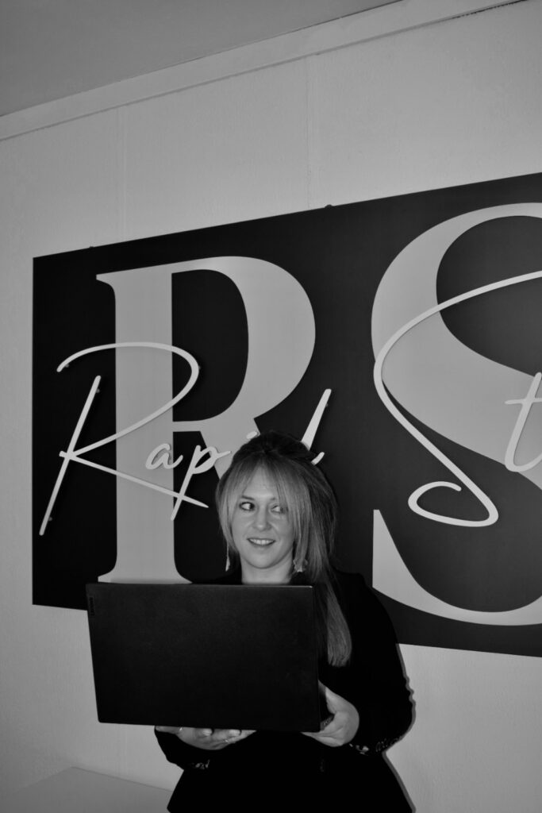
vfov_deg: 51.3
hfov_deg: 35.5
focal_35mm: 38
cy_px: 406
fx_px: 847
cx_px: 271
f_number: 4.5
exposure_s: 1/80
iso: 800
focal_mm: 25
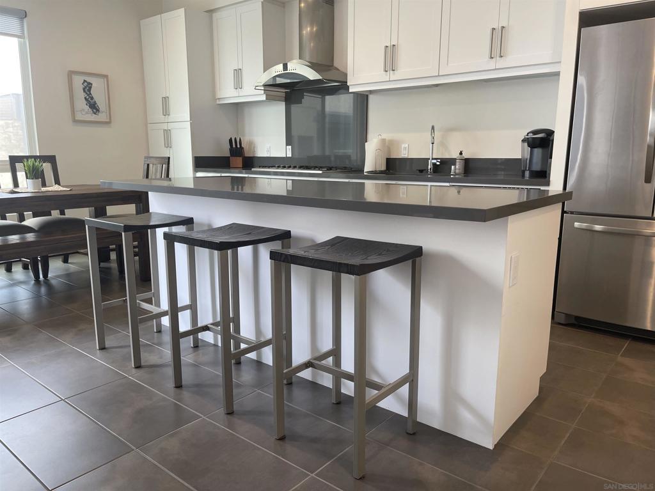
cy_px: 246
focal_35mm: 26
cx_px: 328
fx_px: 492
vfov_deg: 53.1
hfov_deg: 67.3
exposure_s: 1/120
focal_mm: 5.1
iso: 100
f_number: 1.6
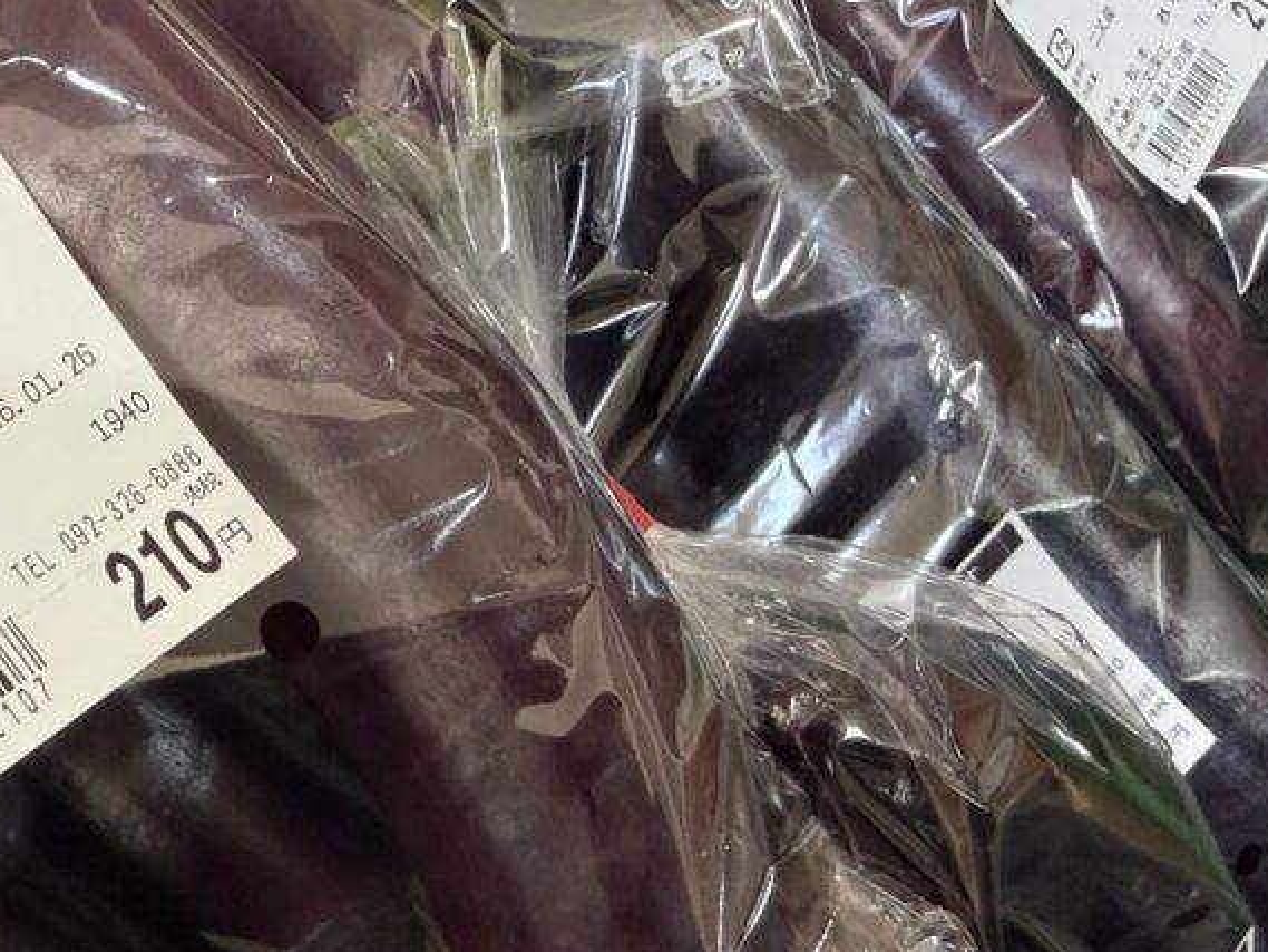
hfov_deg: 41.1
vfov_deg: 32.2
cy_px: 426
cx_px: 351
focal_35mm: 45
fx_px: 1649
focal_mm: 2.22
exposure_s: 1/120
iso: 320
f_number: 2.2
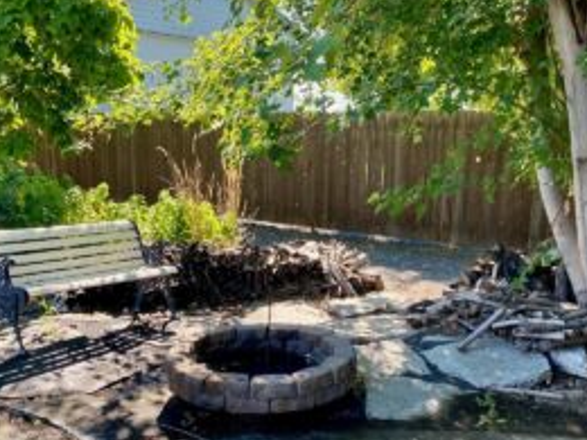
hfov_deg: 46.7
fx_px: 678
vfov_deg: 35.6
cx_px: 260
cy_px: 289
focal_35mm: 40
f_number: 1.8
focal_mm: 4.25
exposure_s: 1/302
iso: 32
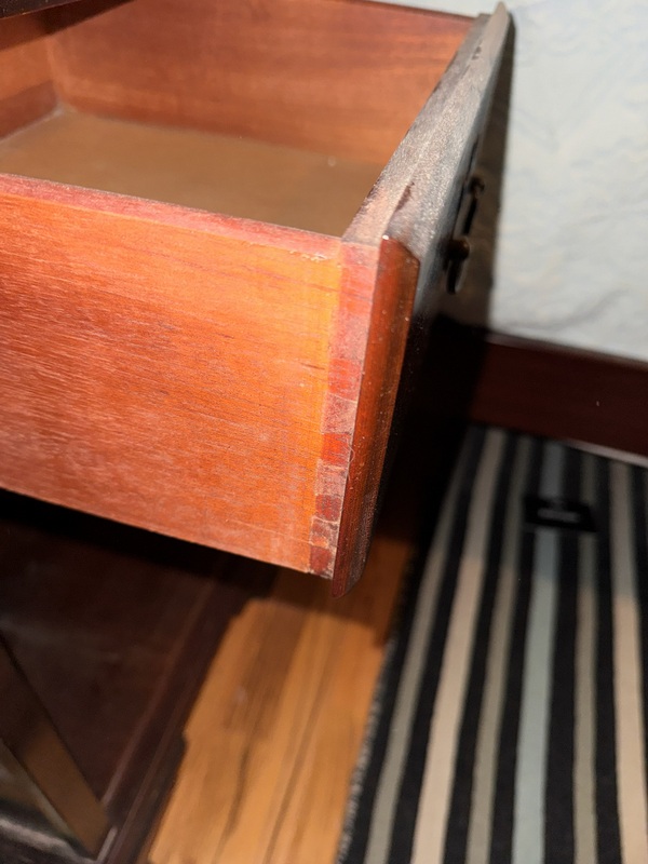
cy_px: 432
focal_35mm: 24
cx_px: 324
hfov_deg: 56.8
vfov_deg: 71.6
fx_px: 599
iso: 50
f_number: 1.78
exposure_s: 1/10
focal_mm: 6.76
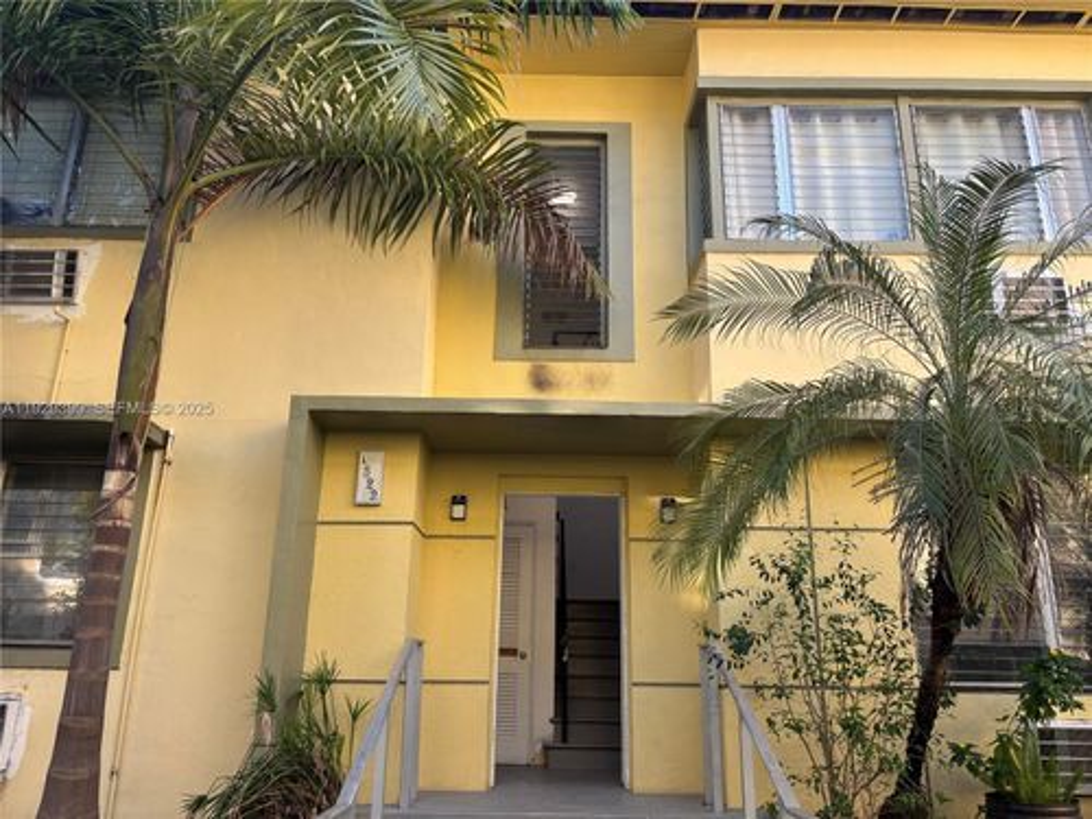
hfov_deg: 67.3
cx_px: 546
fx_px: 820
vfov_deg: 53.1
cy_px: 410
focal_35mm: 26
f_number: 1.6
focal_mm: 5.96
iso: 50
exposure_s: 1/397
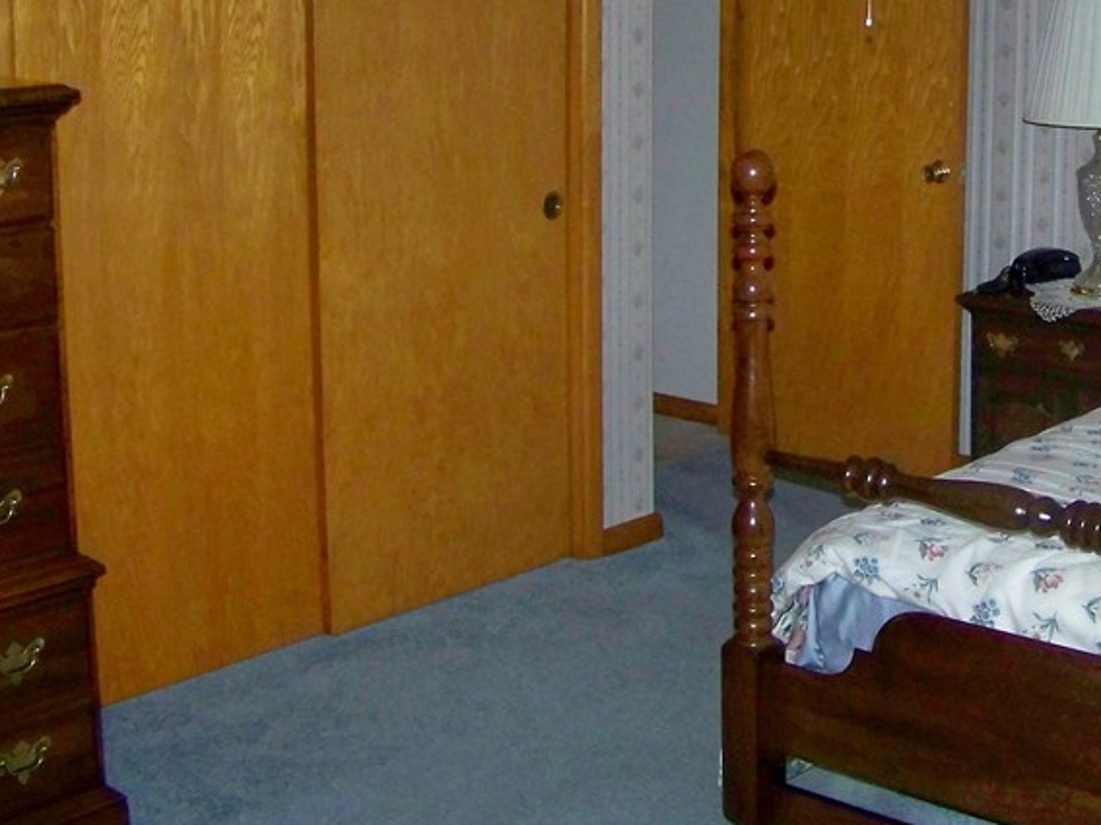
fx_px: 2067
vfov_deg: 22.4
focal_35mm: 65
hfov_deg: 29.2
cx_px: 872
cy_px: 219
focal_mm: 5.85
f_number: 2.8
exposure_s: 1/30
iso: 200
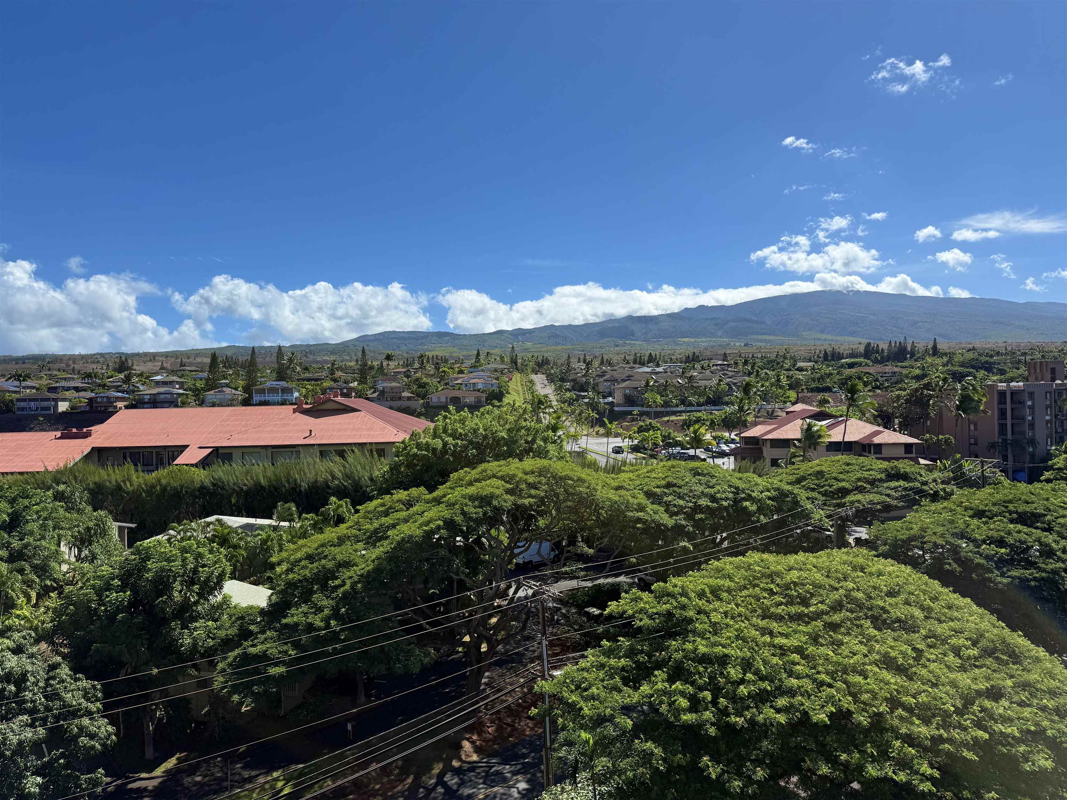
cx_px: 534
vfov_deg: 56.8
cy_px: 400
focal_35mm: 24
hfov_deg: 71.6
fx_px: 740
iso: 80
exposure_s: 1/6711
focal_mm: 6.76
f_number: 1.78
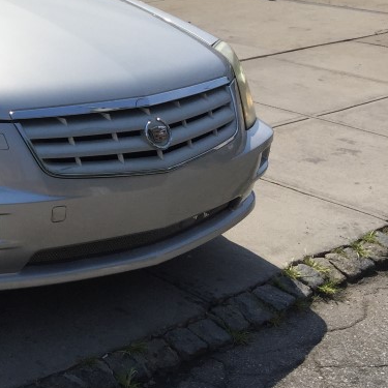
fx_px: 888
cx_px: -100
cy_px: 103
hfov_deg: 22.4
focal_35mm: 70
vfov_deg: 24.4
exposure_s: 1/3300
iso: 32
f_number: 2.2
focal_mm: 4.15
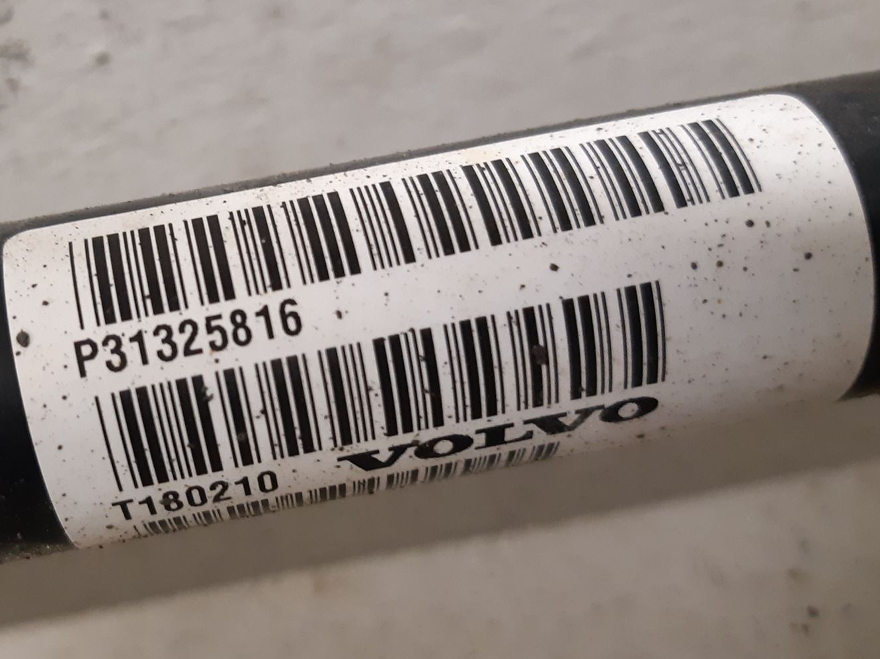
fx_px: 1017
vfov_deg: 35.8
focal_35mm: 40
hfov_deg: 46.0
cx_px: 281
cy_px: 389
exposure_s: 1/50
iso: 320
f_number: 1.7
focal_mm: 3.93
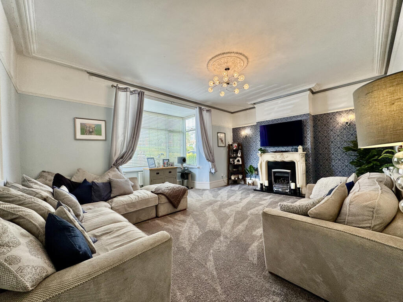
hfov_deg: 102.1
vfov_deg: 85.7
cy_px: 151
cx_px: 202
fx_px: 163
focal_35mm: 14
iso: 64
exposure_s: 1/100
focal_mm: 2.22
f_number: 2.2
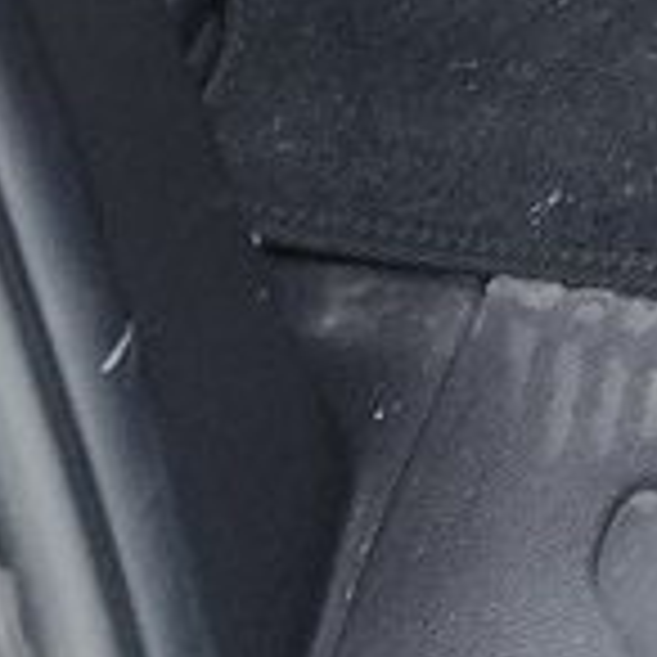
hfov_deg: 8.8
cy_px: -1958
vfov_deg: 7.5
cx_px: 1904
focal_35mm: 167
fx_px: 3586
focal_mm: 6.4
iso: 100
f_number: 1.8
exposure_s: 1/180
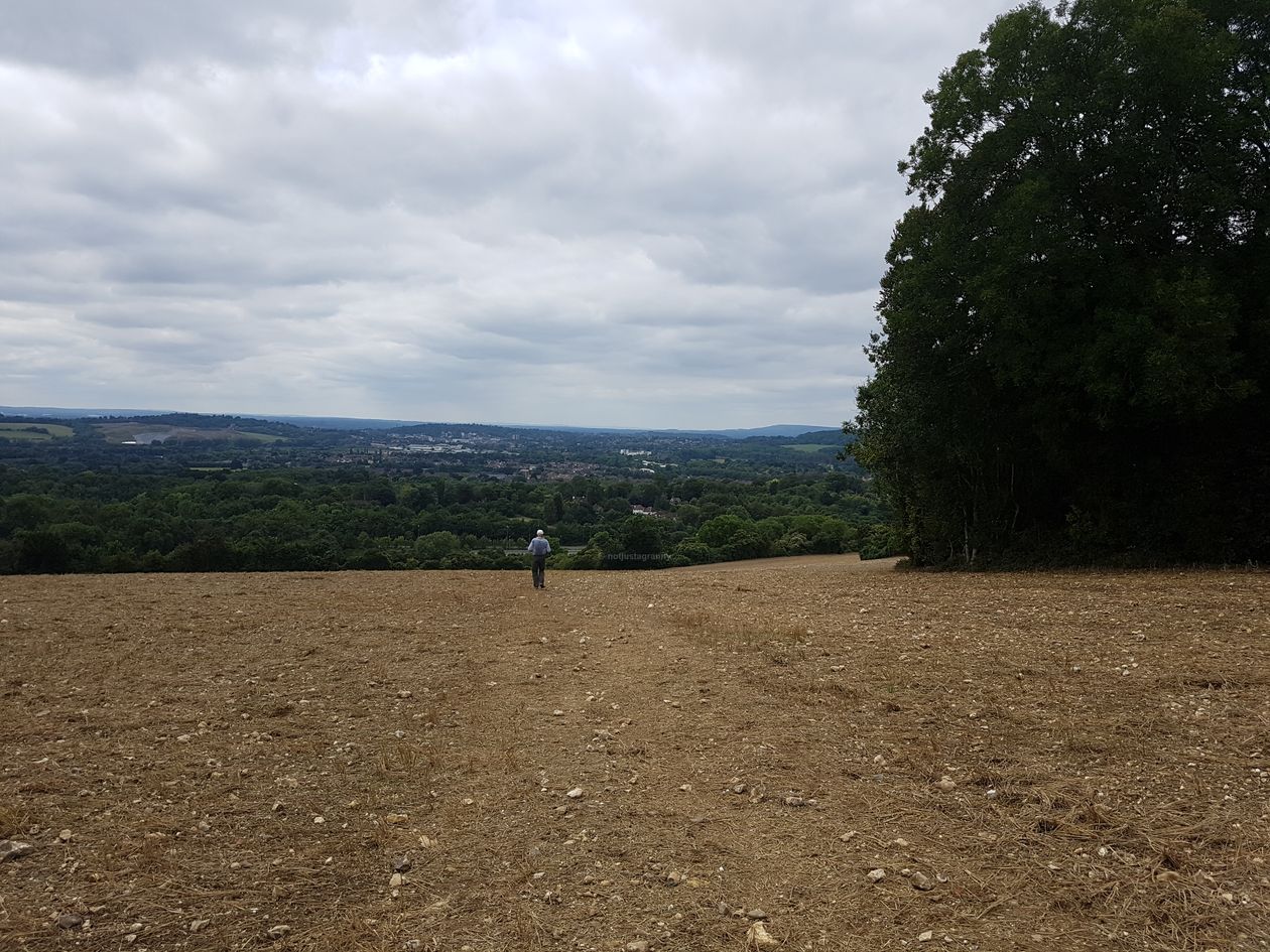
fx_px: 954
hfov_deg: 67.3
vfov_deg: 53.1
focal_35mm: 26
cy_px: 476
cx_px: 635
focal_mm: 4.2
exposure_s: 1/2584
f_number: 1.7
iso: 50
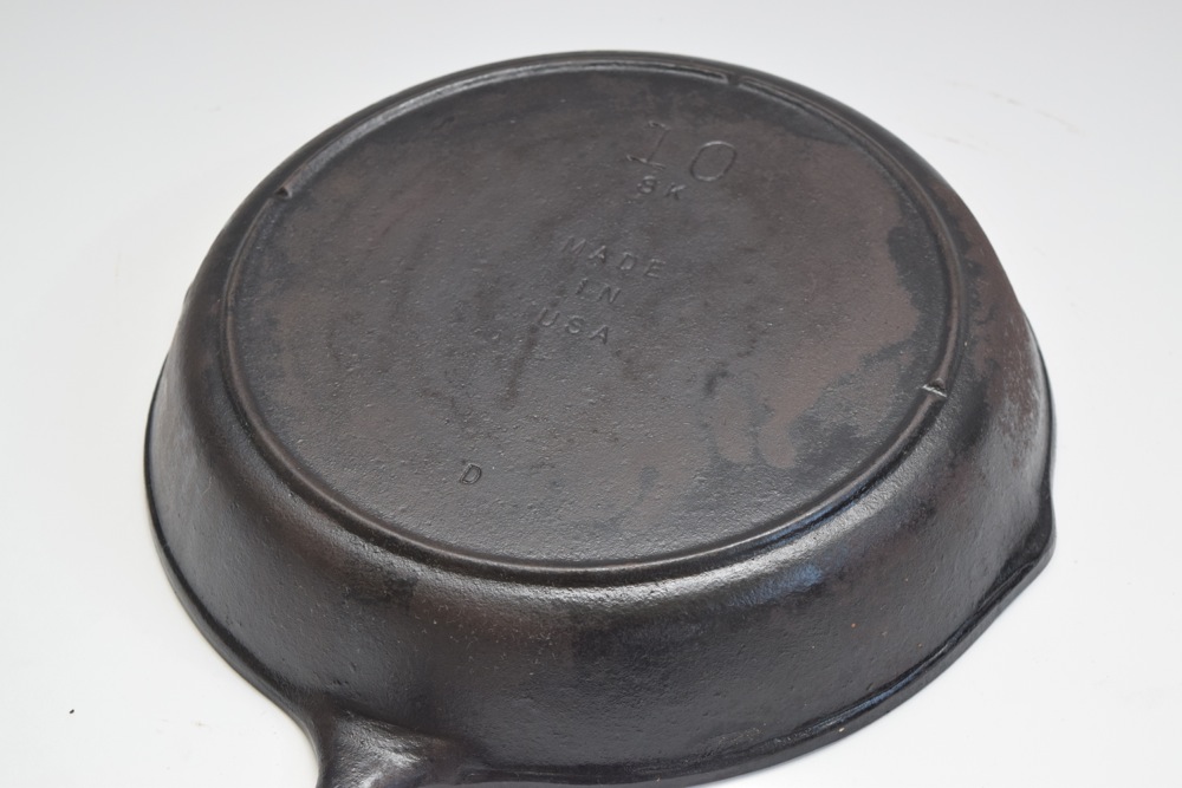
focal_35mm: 78
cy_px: 394
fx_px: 2561
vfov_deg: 17.5
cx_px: 591
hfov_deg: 26.0
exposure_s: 1/100
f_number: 5.6
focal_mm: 52
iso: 800
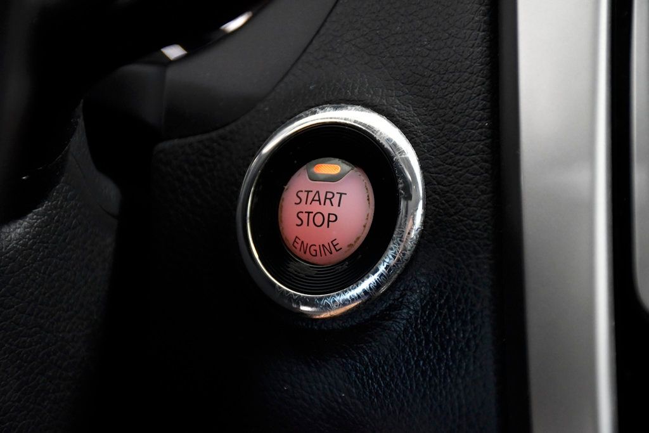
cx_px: 324
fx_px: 2290
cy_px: 216
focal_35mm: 127
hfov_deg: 16.1
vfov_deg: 10.8
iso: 2500
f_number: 5.3
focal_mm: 85
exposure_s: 1/160
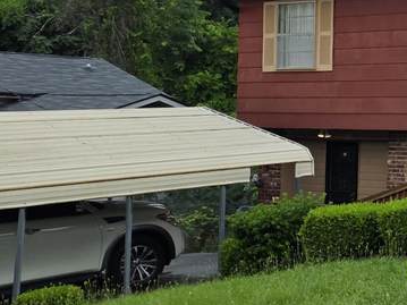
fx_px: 964
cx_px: 616
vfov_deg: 17.9
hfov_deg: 20.4
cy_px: 90
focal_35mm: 82
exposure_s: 1/5778
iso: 80
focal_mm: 6.3
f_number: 1.7
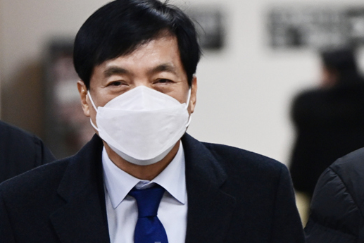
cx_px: 139
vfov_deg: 3.8
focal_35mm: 359
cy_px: 134
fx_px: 3631
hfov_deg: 5.7
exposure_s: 1/320
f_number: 5.6
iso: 3200
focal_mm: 290
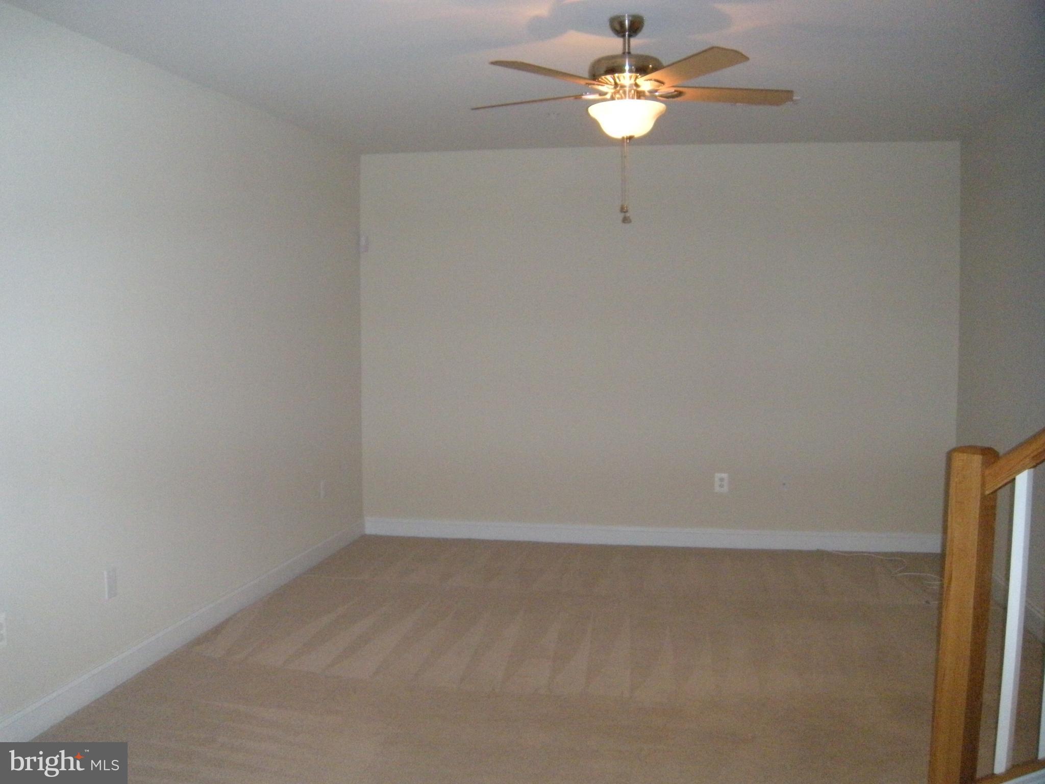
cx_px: 522
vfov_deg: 40.7
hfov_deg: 52.6
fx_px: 1057
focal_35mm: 35
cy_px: 392
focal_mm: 5.9
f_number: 3.8
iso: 516
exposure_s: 1/60
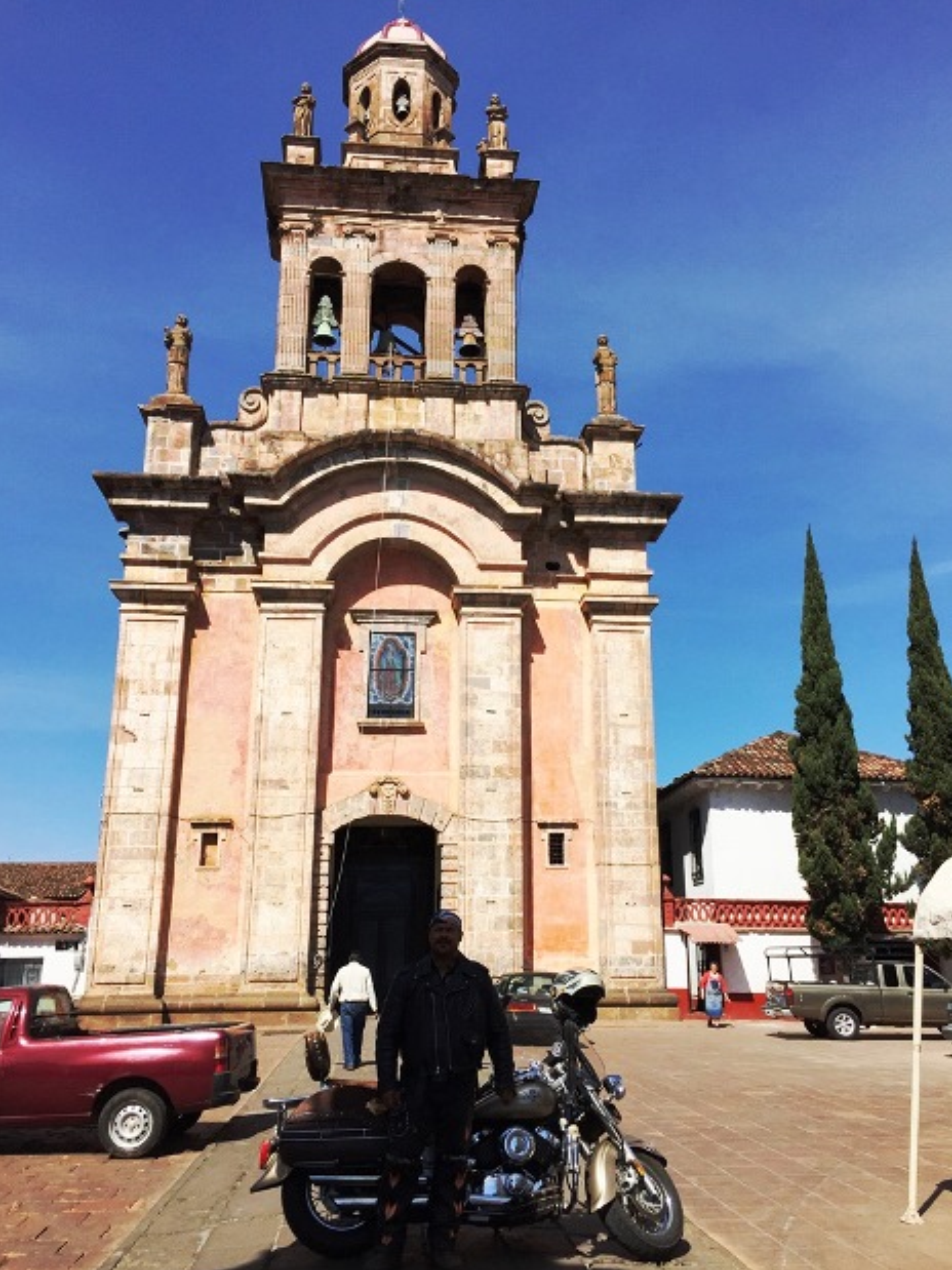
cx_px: 476
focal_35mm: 30
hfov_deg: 46.8
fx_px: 1100
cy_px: 654
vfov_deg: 60.0
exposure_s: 1/3300
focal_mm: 4.15
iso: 32
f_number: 2.2
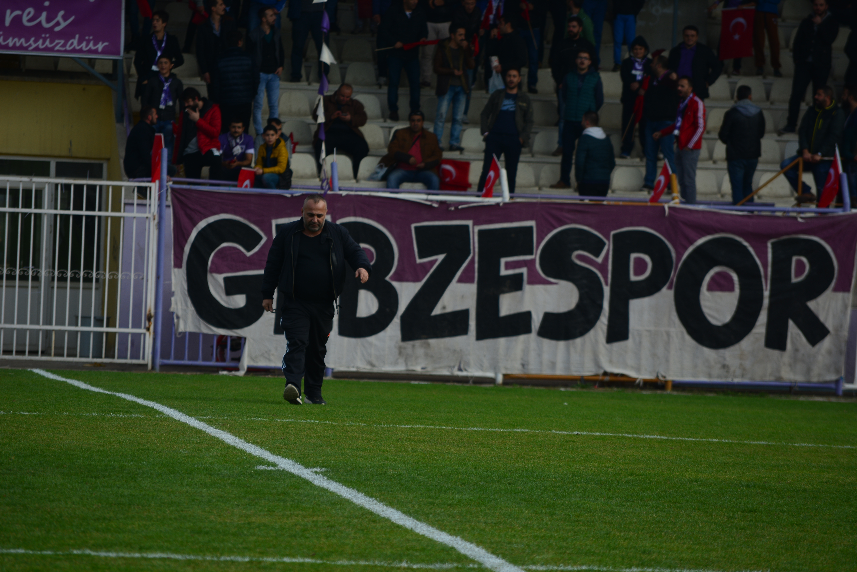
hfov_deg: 7.4
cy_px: 286
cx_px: 428
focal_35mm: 279
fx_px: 6630
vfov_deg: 4.9
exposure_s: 1/400
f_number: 5.6
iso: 100
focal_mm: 185
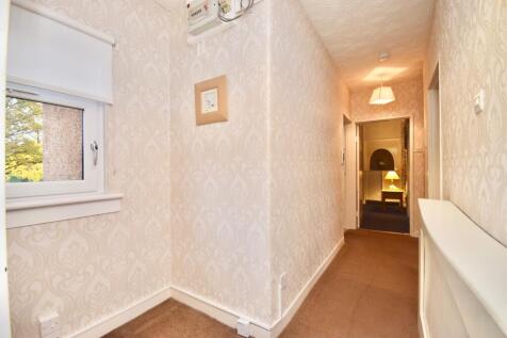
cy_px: 169
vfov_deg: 77.3
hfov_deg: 100.4
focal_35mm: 15
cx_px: 254
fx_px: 211
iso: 800
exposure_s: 1/60
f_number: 6.3
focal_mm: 10
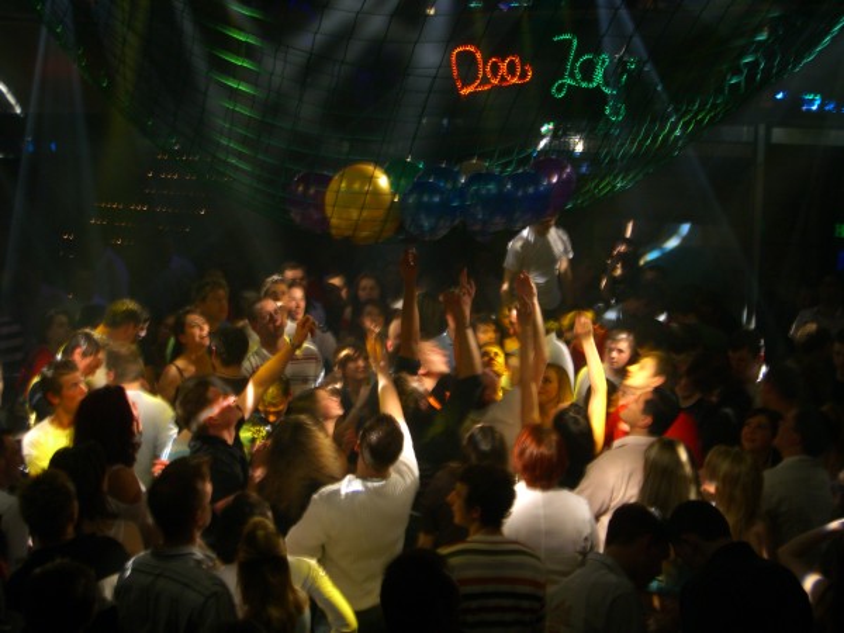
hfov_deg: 33.8
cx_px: 422
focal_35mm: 57
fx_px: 1390
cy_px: 316
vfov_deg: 25.7
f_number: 3.6
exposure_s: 1/8
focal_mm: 11.8
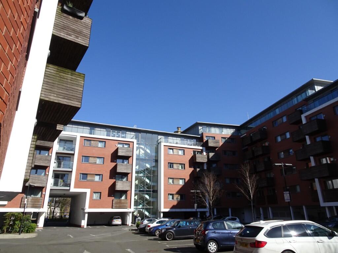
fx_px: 234
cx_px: 169
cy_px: 126
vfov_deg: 56.8
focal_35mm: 24
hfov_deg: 71.6
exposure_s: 1/800
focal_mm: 4.1
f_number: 3.5
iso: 80
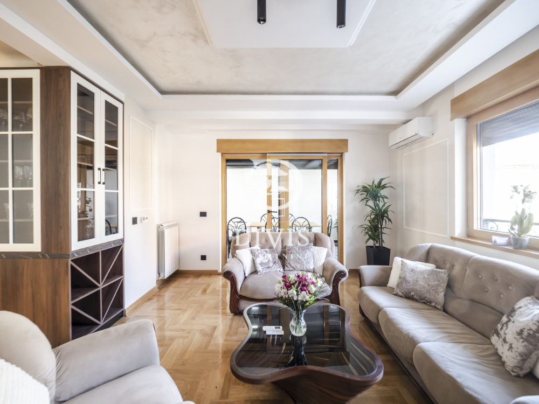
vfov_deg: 85.7
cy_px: 202
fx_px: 218
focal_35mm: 14
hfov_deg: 102.1
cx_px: 270
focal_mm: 7
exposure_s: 1/20
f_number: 4
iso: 400
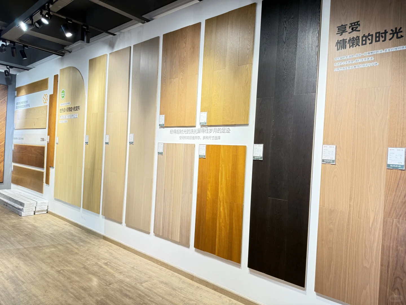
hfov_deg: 71.6
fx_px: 281
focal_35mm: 24
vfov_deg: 56.8
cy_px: 152
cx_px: 203
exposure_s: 1/50
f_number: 1.78
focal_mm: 6.76
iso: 200
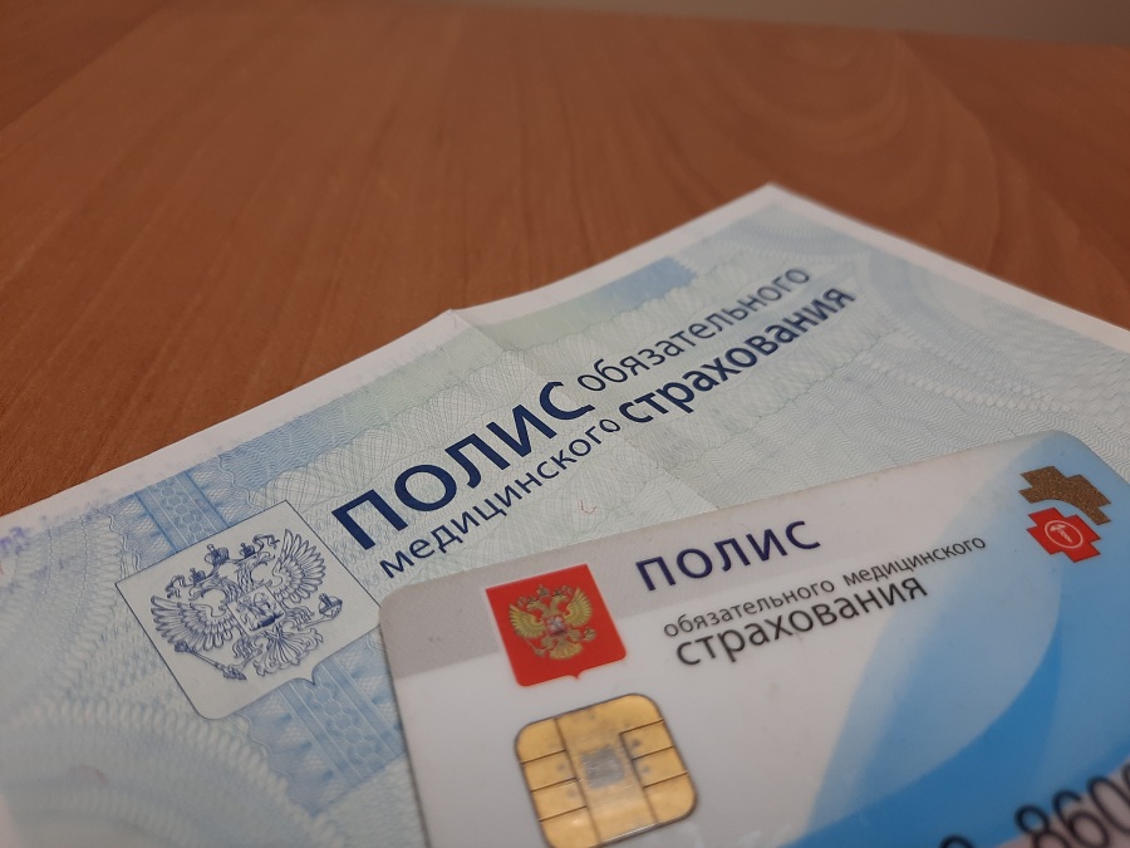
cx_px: 565
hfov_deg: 69.4
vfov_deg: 54.9
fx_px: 816
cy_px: 424
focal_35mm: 25
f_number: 2
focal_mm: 4.6
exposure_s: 1/50
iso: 80
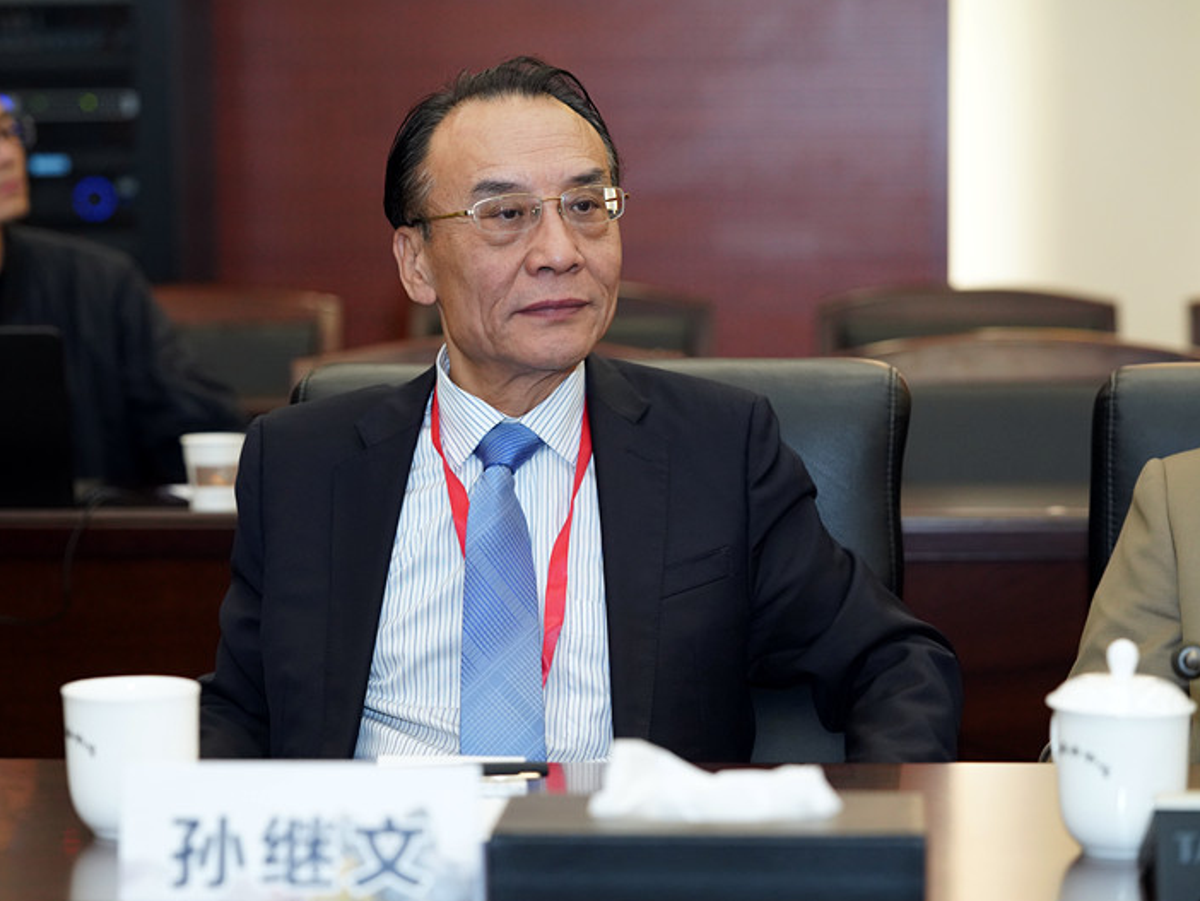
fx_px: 3607
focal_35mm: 104
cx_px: 586
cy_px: 452
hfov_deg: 18.9
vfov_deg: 14.2
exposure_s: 1/250
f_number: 3.5
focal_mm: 95
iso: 3200
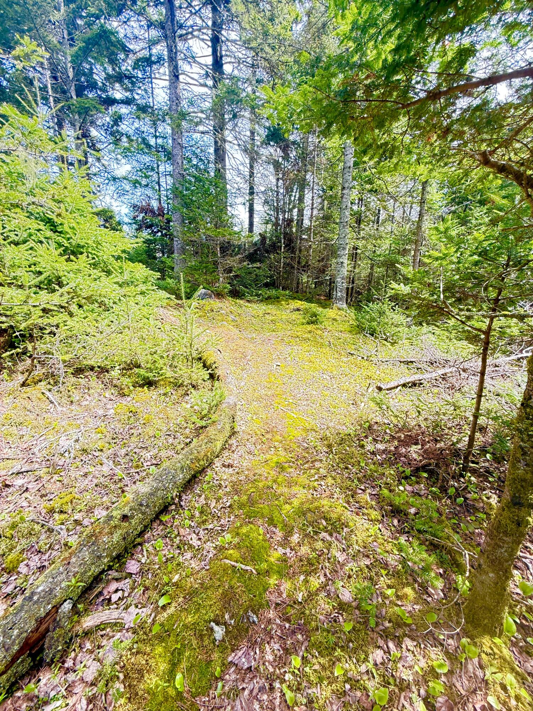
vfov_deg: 102.1
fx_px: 287
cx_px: 266
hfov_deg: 85.7
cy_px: 356
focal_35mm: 14
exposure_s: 1/99
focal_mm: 2.22
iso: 80
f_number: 2.2
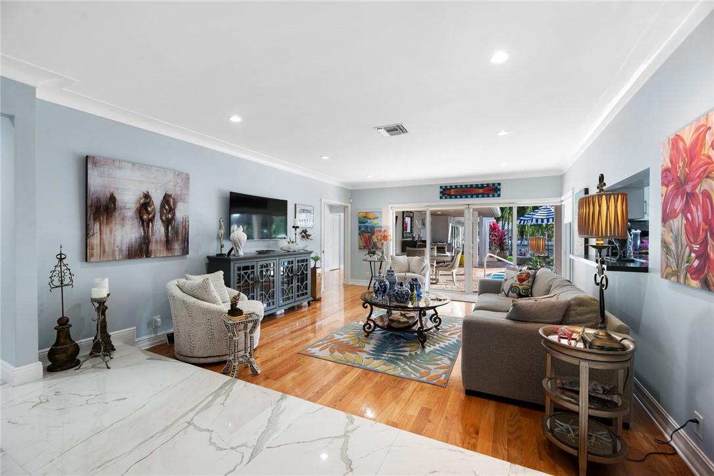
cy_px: 238
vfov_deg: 77.4
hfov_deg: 100.4
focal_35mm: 15
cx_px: 357
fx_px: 298
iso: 200
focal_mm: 15
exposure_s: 1/6
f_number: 7.1
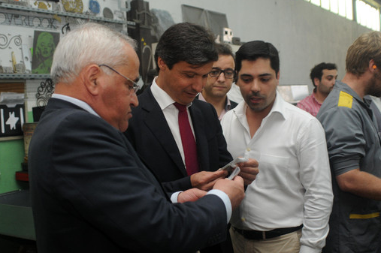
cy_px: 127
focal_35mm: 48
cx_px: 190
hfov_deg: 41.1
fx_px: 507
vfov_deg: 28.0
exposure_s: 1/40
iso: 400
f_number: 3.5
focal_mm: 28
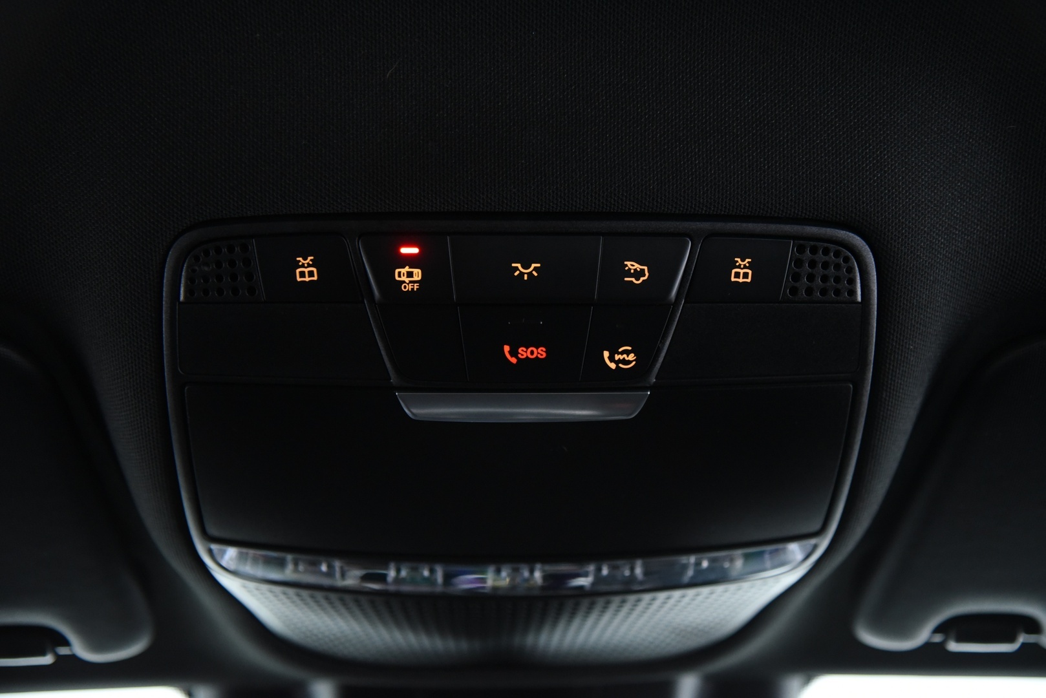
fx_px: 1599
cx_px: 523
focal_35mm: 55
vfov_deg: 24.6
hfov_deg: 36.2
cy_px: 349
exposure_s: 1/20
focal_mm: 55
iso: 4000
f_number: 4
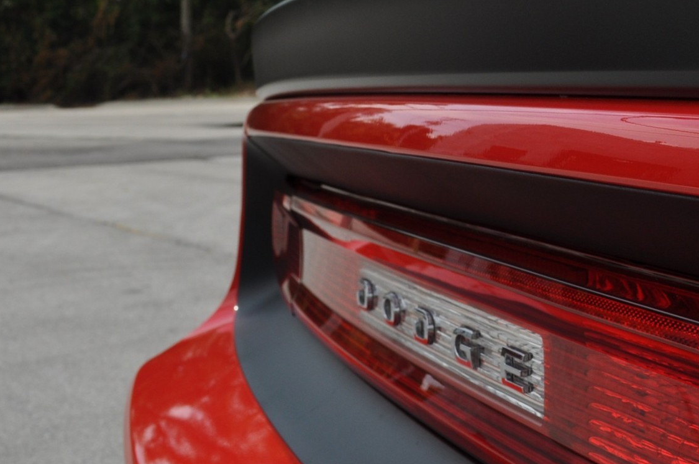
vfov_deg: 17.0
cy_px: 146
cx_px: 760
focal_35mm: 80
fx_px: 1551
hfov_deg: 23.8
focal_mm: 24
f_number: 9
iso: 200
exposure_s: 1/400
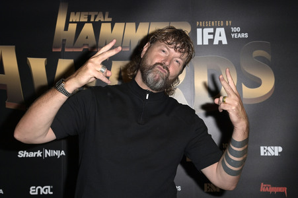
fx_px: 430
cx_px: 149
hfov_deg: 38.2
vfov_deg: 26.0
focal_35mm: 52
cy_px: 99
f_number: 5
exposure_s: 1/200
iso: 640
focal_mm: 52
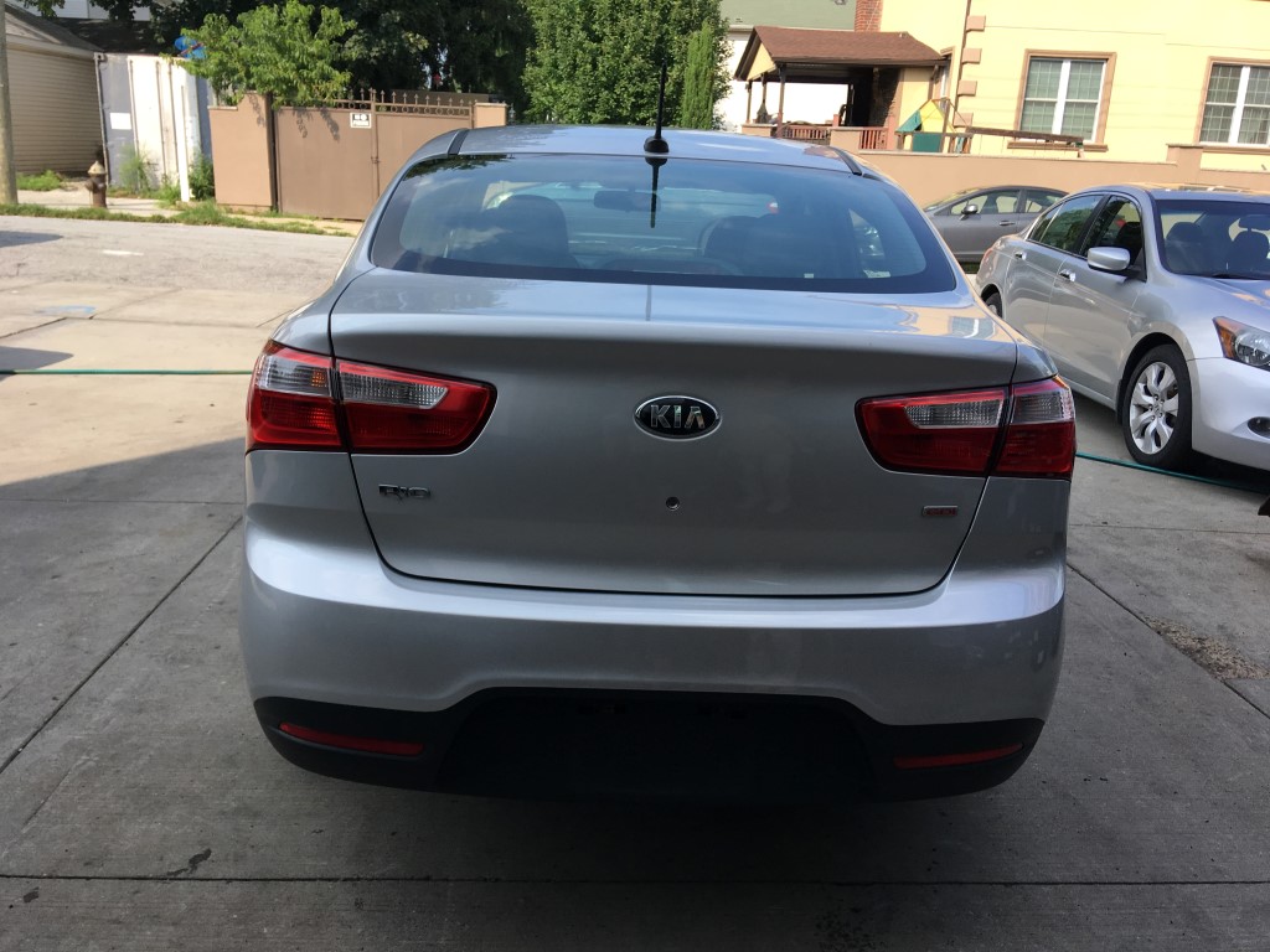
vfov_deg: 48.2
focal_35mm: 29
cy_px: 476
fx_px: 1064
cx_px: 635
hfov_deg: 61.7
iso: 25
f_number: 2.2
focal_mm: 4.15
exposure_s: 1/635
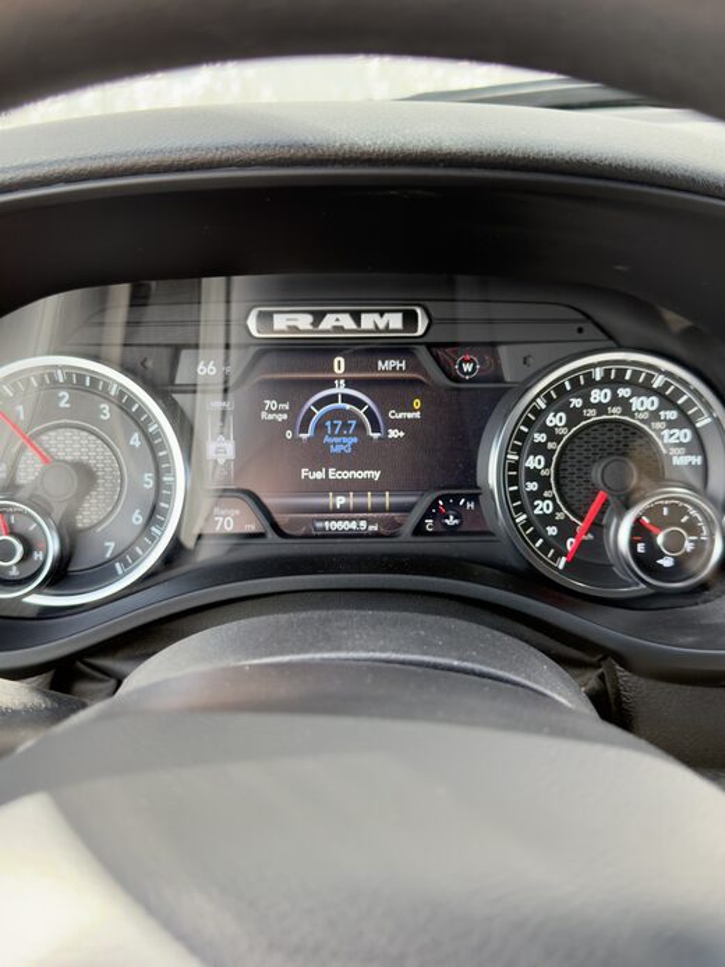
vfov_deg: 52.6
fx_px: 977
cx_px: 362
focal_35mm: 35
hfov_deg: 40.7
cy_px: 484
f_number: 1.78
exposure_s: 1/226
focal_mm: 6.76
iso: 160
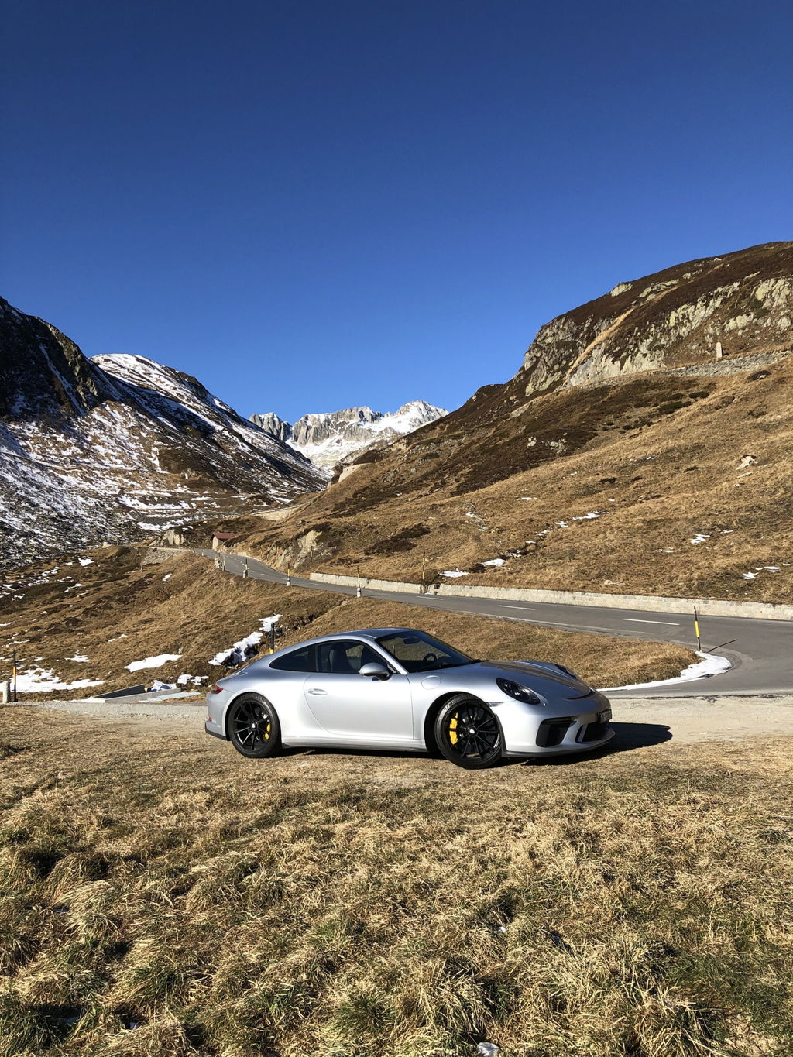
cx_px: 396
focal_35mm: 28
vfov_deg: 63.4
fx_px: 855
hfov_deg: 49.8
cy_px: 528
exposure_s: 1/1779
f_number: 1.8
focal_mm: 4
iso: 20
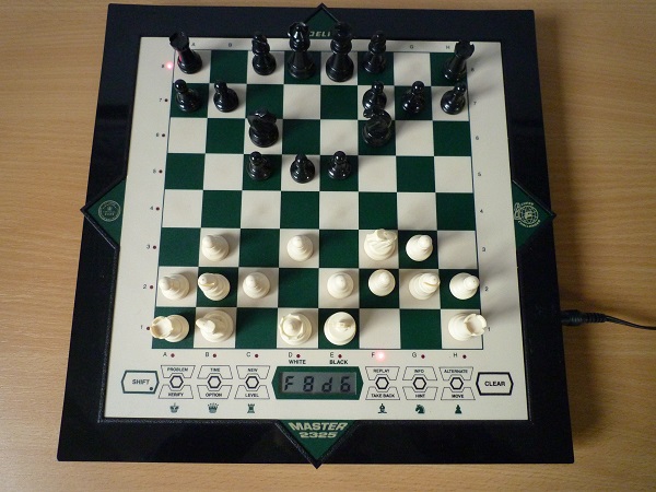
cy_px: 246
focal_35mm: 25
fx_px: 474
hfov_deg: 69.4
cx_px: 328
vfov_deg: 54.9
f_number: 2.8
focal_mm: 4.4
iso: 400
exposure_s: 1/25
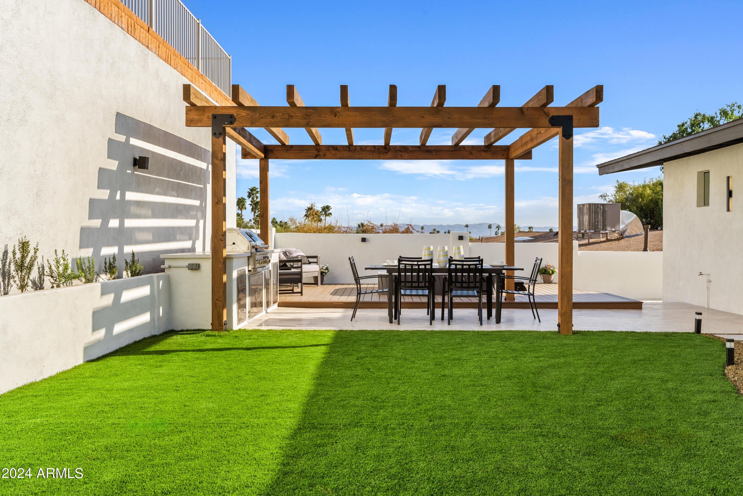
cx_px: 372
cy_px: 248
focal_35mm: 35
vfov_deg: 37.9
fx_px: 723
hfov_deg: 54.4
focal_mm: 35
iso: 100
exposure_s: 1/125
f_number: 8
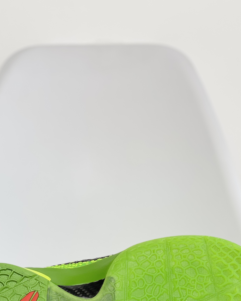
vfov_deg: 21.0
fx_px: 802
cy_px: 237
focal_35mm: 90
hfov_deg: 17.1
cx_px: 100
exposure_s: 1/123
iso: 20
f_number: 2
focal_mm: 6
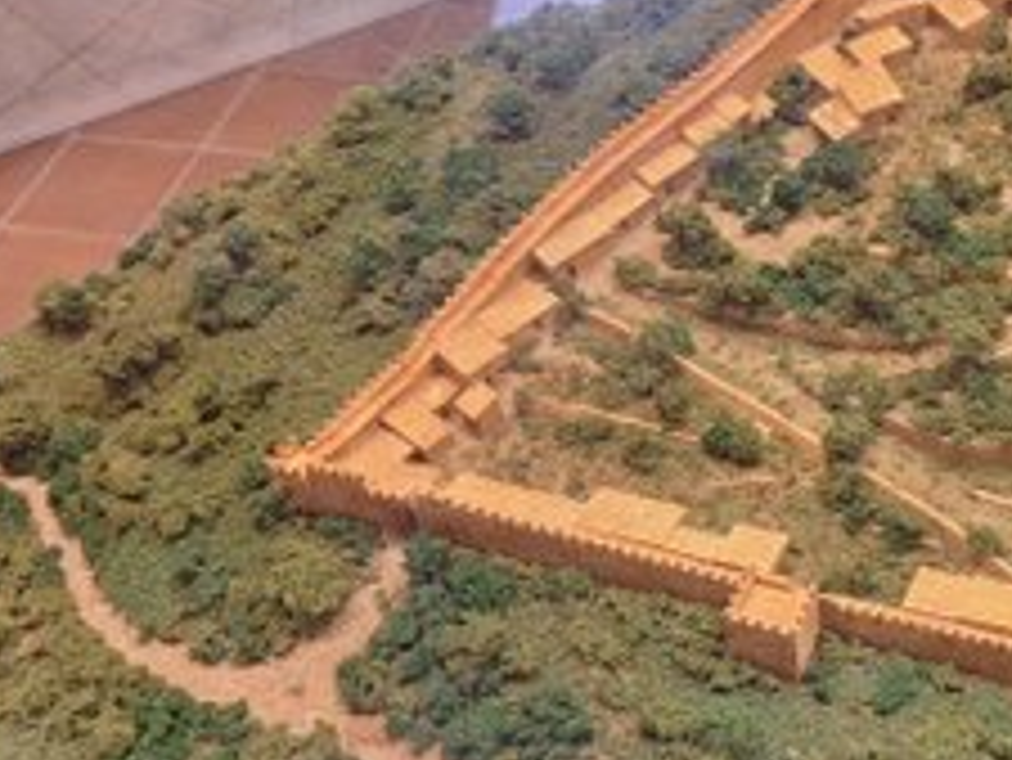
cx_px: 949
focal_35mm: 49
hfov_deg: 36.0
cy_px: 391
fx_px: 1433
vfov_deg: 29.7
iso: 100
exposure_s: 1/50
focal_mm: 5.54
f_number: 1.8
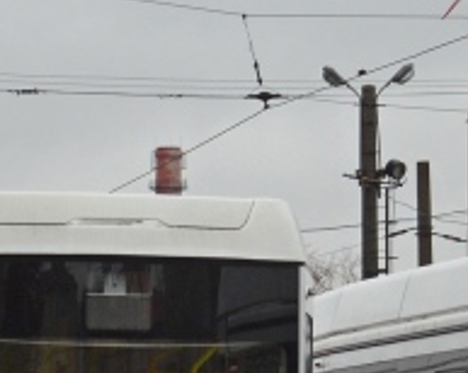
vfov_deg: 5.0
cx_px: 386
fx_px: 4233
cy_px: 269
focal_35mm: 306
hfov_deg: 6.3
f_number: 5.6
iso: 200
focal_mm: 35
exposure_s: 1/100
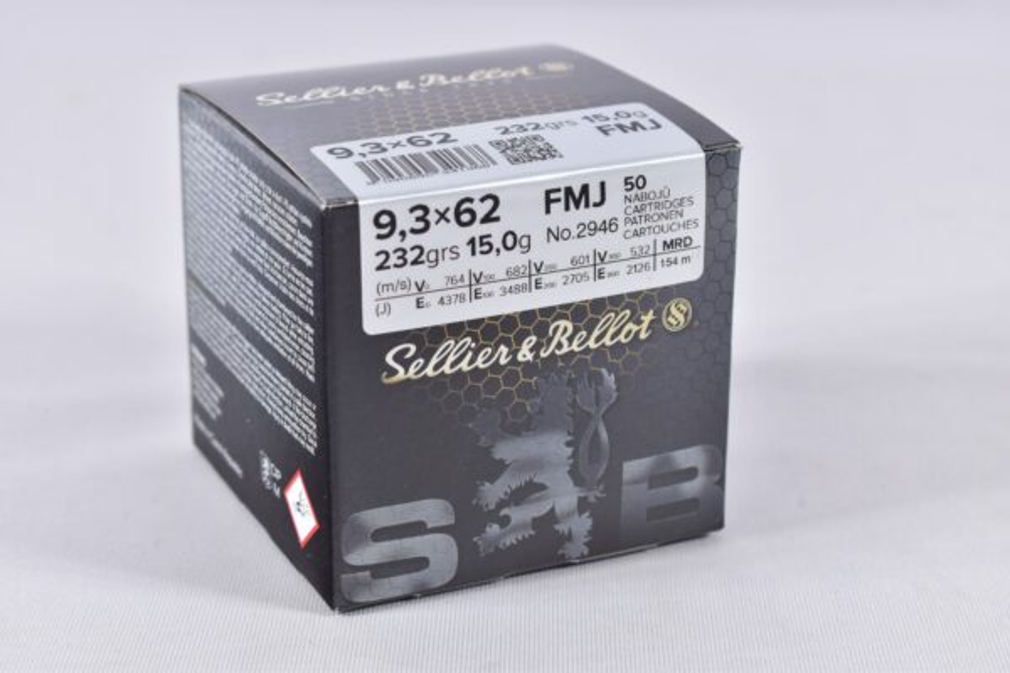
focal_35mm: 82
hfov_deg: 24.6
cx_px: 505
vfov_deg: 16.6
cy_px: 336
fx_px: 2314
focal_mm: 55
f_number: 5.6
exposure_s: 1/50
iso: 640
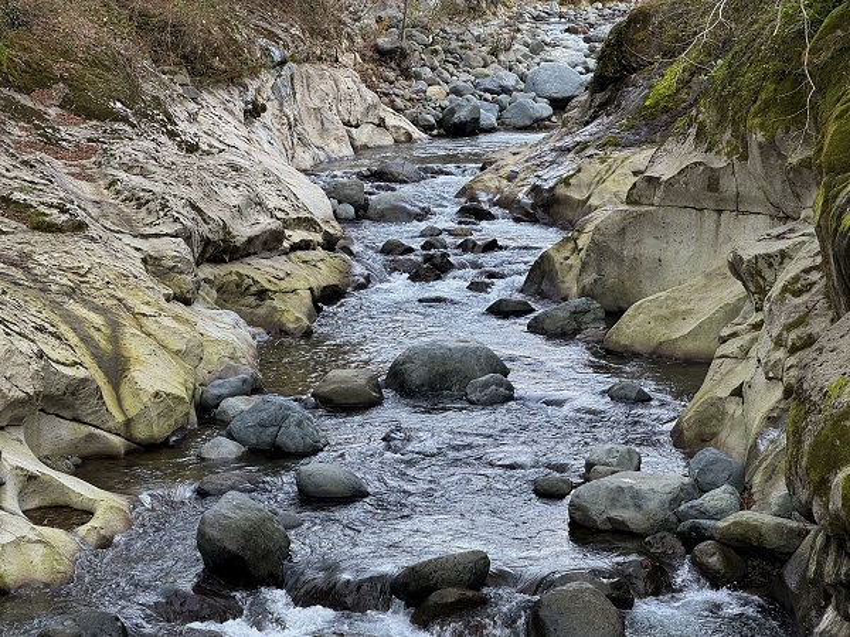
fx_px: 1891
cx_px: 425
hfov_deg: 25.3
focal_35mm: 77
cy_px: 318
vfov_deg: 19.1
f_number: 2.8
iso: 80
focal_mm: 9
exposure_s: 1/99
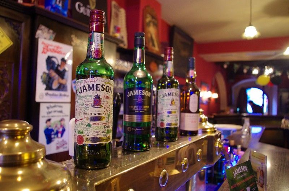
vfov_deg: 43.4
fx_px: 240
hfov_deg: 62.0
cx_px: 144
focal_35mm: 30
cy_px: 96
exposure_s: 1/8
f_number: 4
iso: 1600
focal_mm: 20
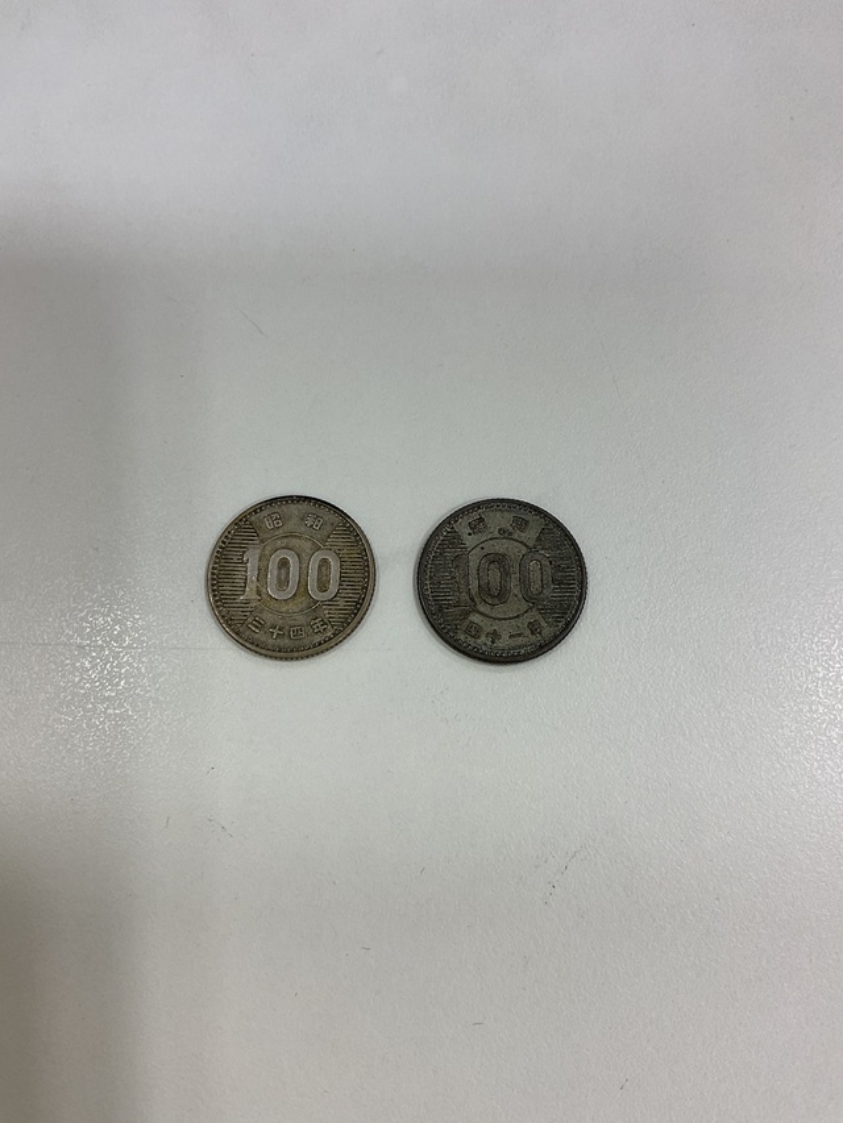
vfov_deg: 61.7
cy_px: 562
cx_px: 422
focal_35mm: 29
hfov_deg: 48.2
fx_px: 941
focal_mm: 3
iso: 32
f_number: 1.8
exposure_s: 1/100
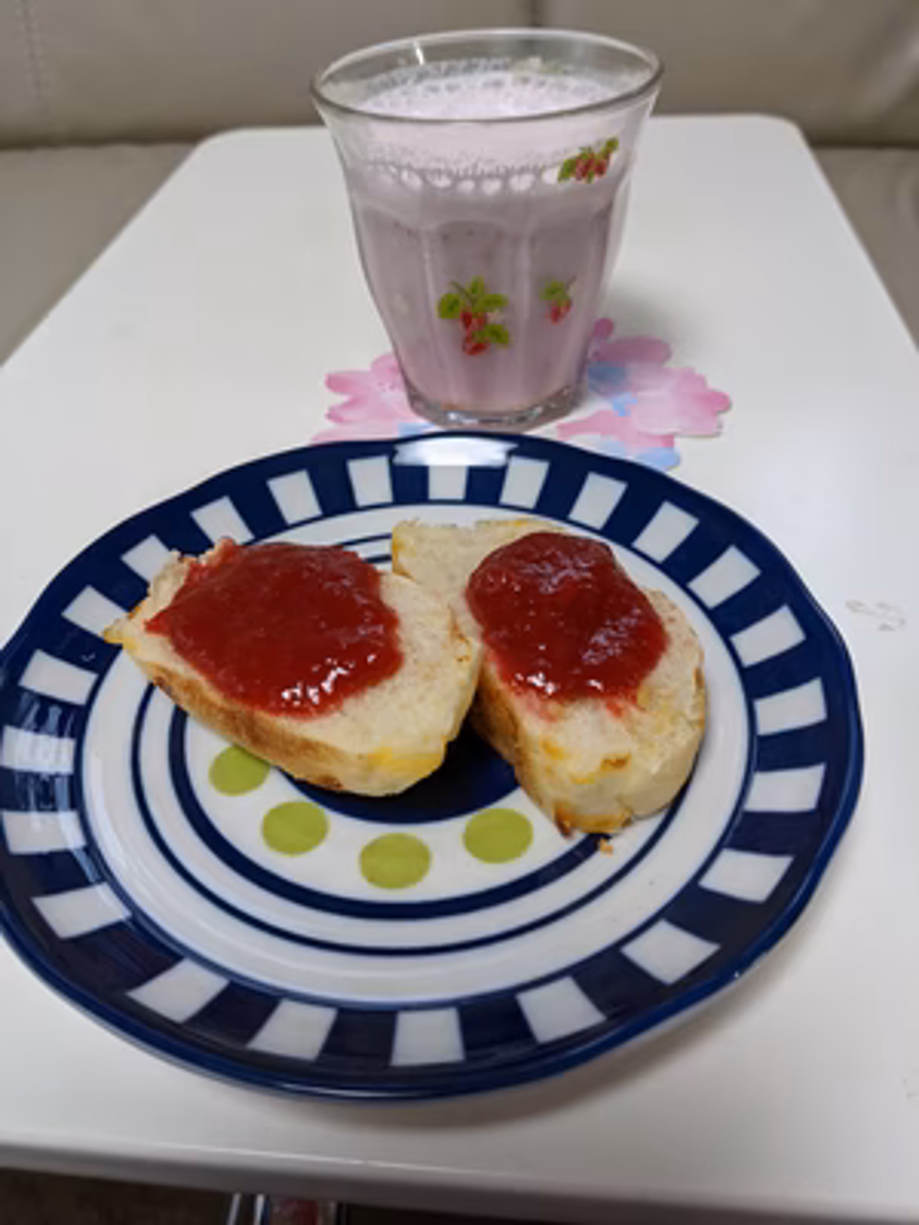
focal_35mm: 27
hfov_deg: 51.4
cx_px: 460
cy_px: 612
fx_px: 956
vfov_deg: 65.3
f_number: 1.73
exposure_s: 1/25
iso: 65
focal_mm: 4.38
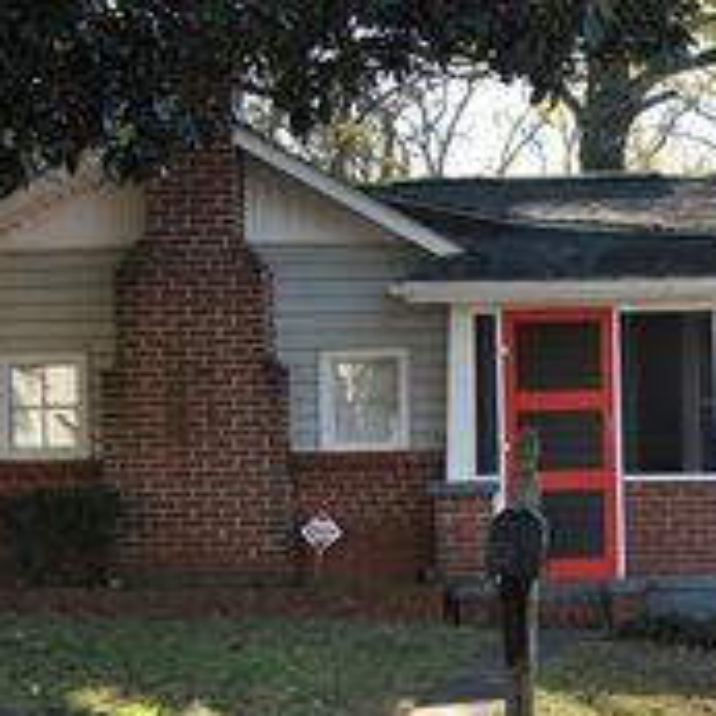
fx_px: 2158
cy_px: 526
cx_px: 687
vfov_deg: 18.7
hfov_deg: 18.4
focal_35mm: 92
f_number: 5.6
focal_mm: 25
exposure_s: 1/125
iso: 100
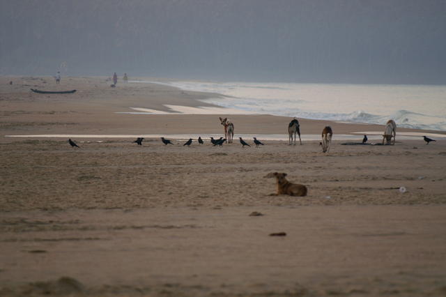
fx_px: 5572
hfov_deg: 4.6
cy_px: 148
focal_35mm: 450
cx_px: 223
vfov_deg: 3.1
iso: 400
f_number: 5.6
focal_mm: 300
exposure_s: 1/500
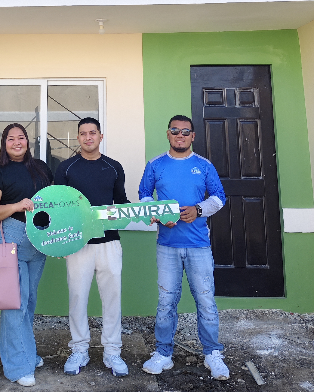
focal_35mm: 44
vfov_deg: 39.9
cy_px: 66
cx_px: 70
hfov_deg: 33.3
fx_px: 511
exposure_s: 1/656
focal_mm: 5.56
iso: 50
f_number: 1.88
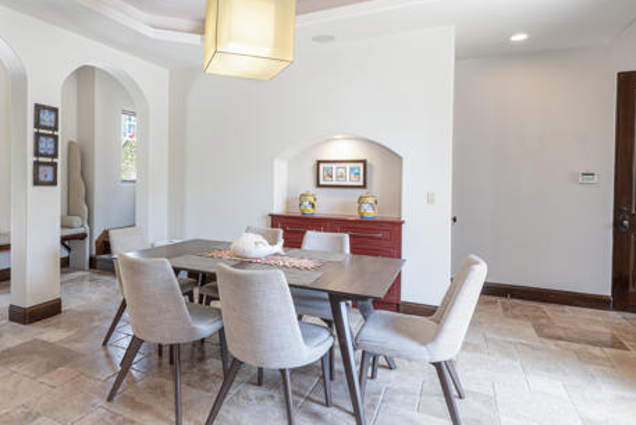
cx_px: 256
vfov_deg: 59.4
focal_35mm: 21
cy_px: 189
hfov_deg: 80.3
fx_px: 371
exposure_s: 1/25
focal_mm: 15
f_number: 8
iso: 200
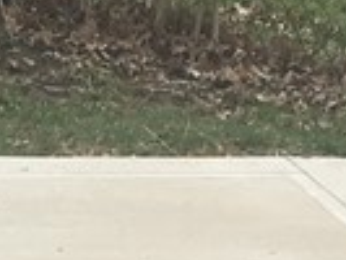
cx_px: -364
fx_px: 2231
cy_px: 712
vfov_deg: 6.2
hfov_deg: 8.4
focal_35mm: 223
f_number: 2.2
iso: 25
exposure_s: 1/1166
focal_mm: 4.15
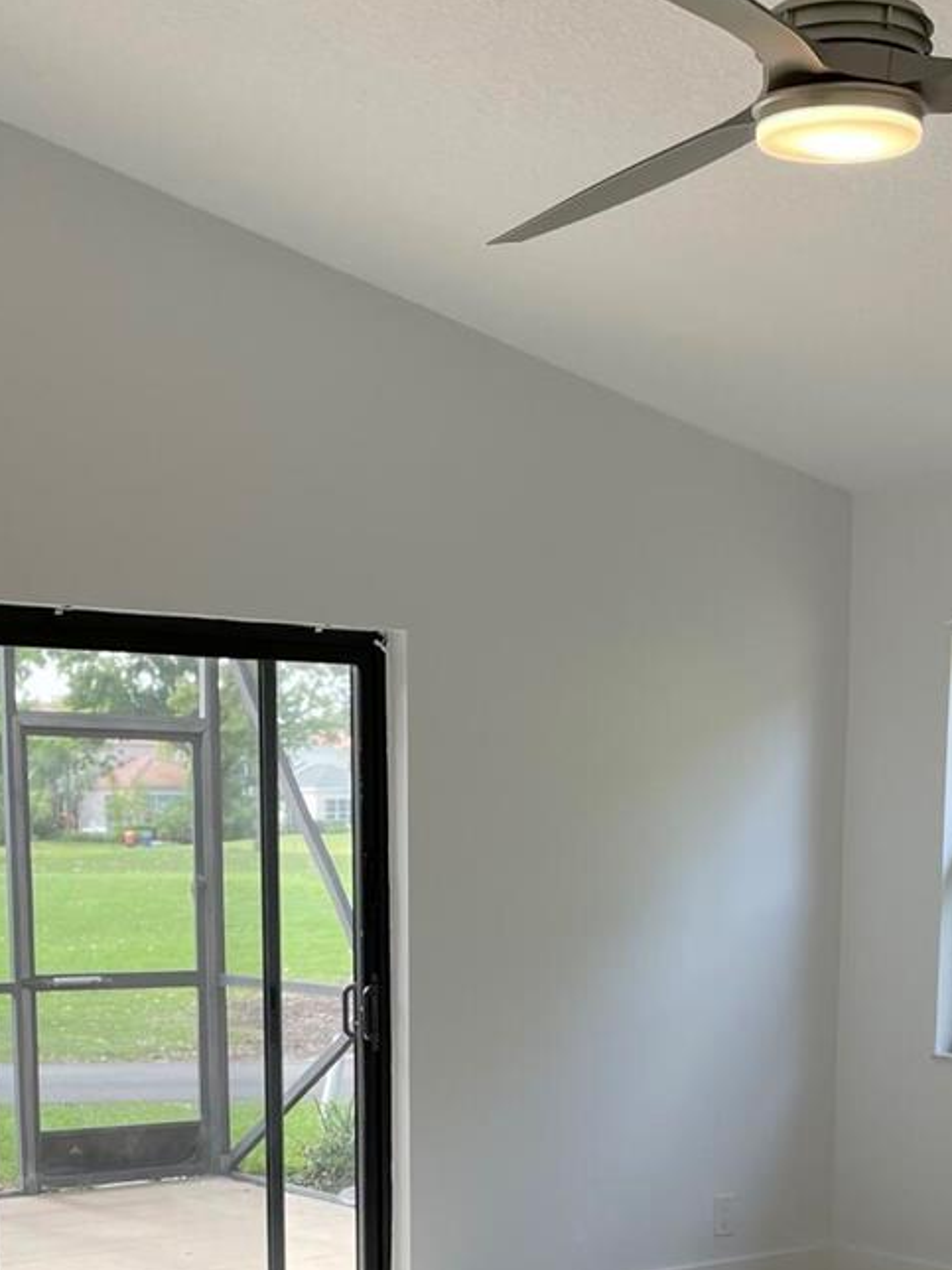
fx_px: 2273
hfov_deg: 23.6
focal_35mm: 62
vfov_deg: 29.6
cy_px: 1189
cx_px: 493
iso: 32
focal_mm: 4.2
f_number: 1.6
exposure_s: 1/124
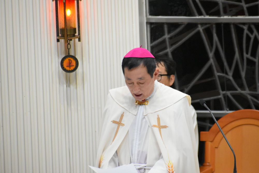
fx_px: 2375
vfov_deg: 4.2
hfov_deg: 6.2
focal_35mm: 330
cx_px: 130
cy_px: 86
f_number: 5.6
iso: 5600
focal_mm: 220
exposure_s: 1/125
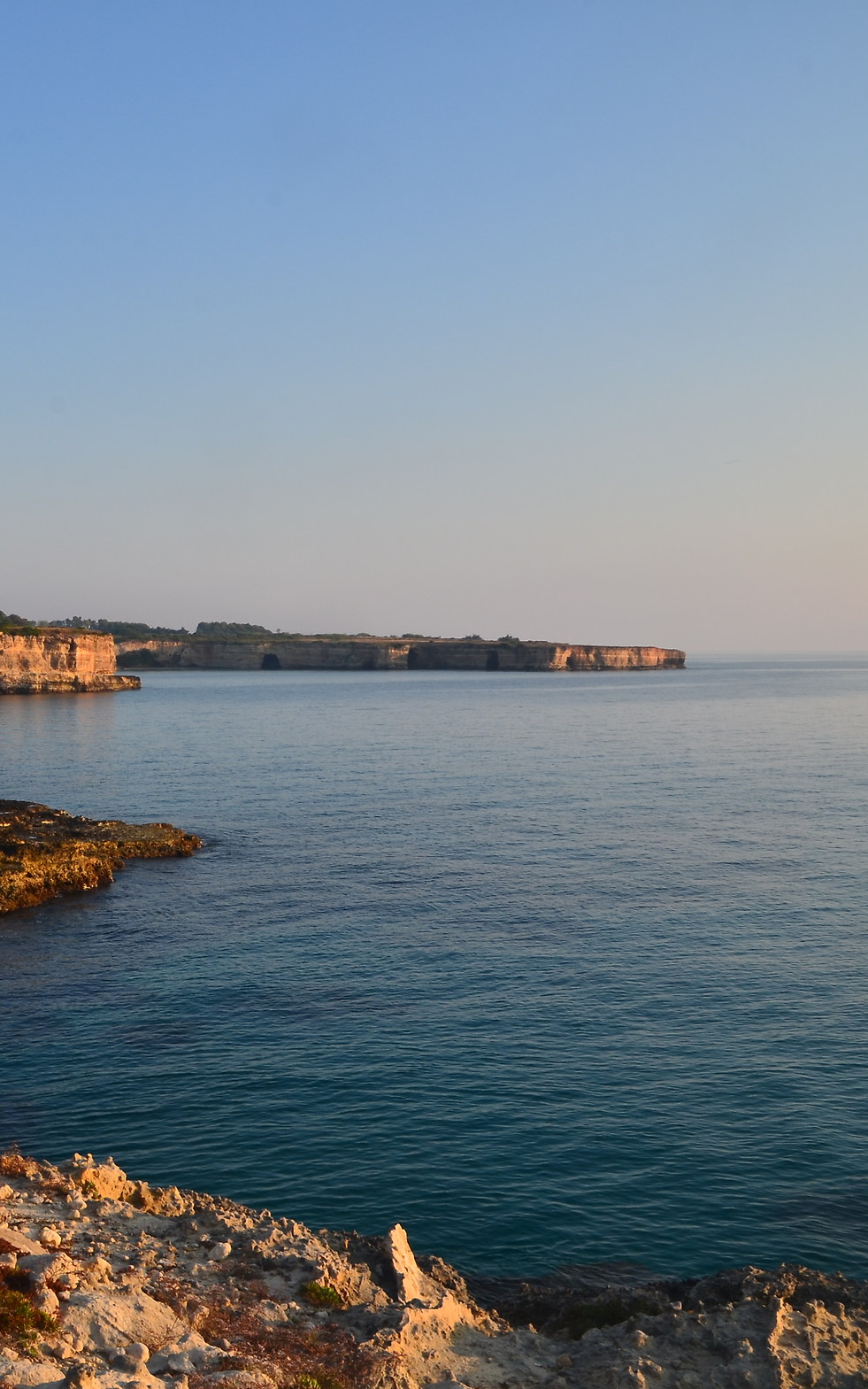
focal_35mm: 42
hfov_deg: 28.8
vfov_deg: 47.2
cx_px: 13
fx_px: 1589
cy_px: 695
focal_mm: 18
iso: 100
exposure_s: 1/50
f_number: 16
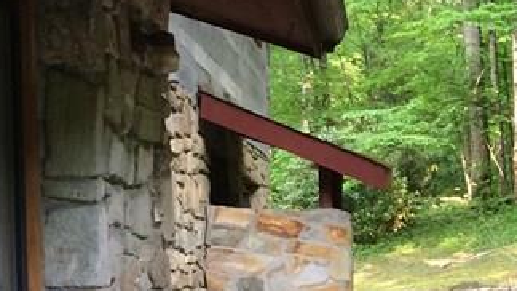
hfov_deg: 19.6
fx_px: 1370
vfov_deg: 11.7
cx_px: 683
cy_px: 401
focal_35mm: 100
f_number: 2.2
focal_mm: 4.15
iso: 50
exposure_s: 1/30
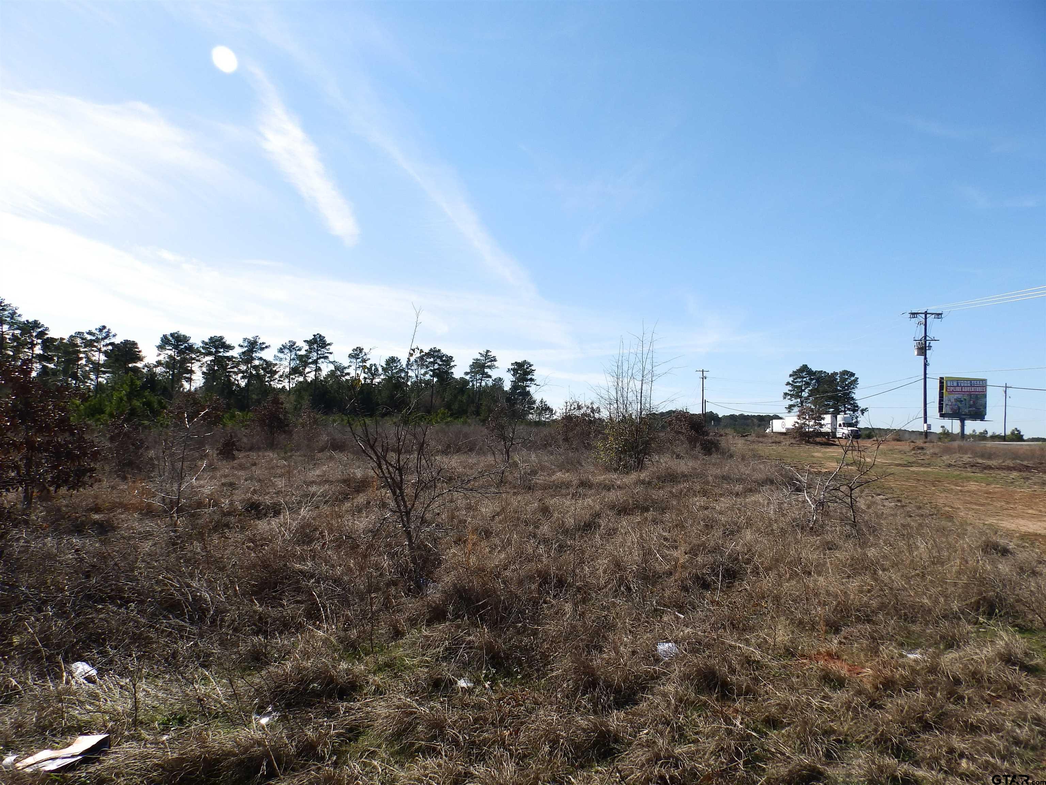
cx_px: 523
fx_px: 665
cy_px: 392
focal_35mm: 22
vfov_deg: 61.1
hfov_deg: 76.4
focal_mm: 4
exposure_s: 1/640
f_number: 4.5
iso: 80
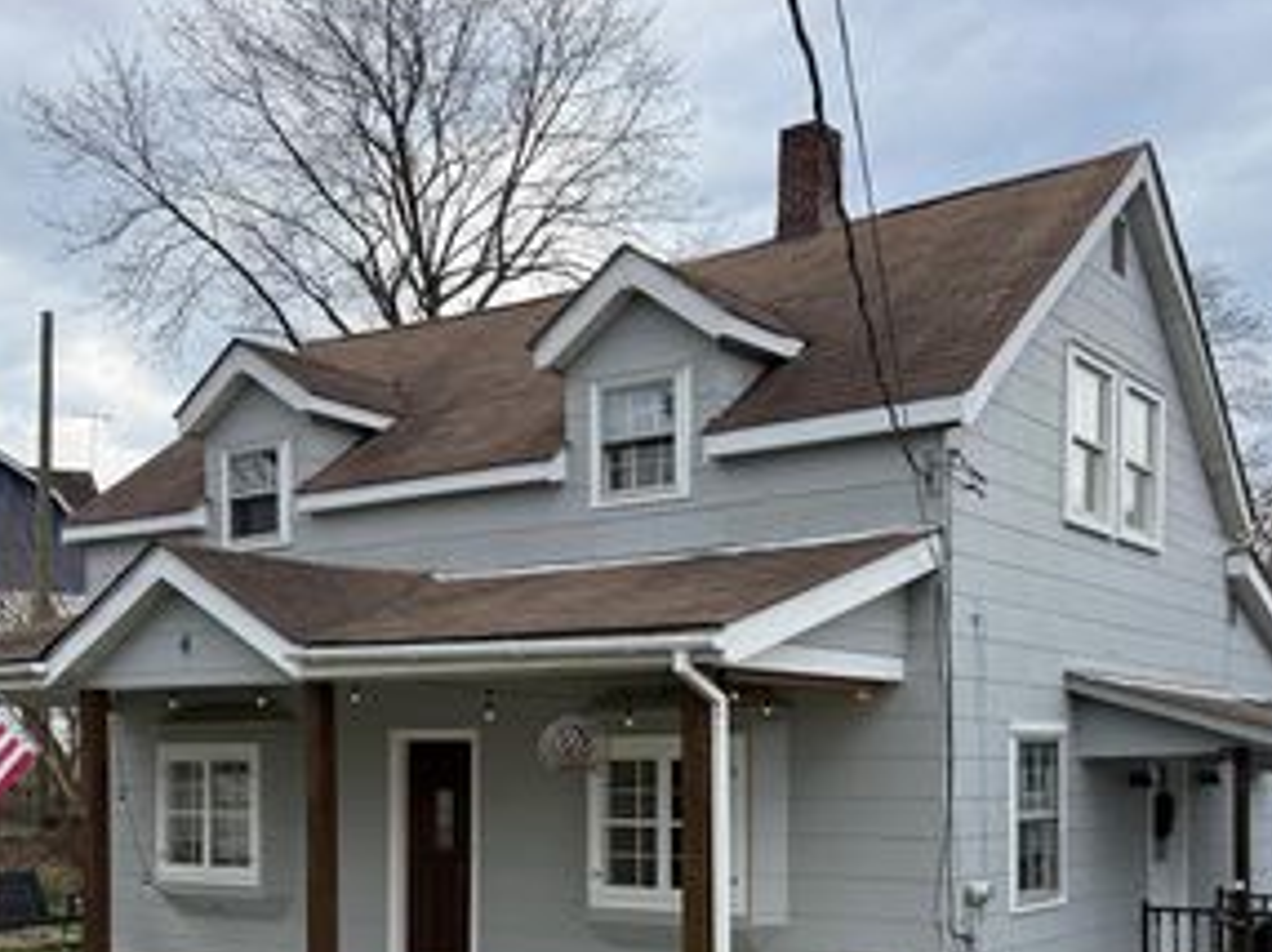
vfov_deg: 33.2
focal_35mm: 42
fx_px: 1542
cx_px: 676
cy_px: 776
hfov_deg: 44.8
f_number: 1.78
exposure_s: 1/1770
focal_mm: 6.76
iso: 100
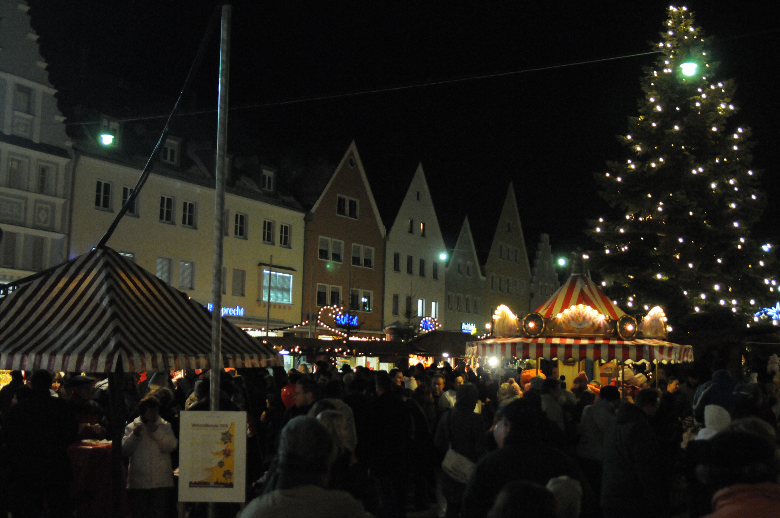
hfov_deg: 46.4
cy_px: 259
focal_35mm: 42
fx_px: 909
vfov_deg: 31.8
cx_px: 390
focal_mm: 28
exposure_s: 1/80
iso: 3200
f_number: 2.8
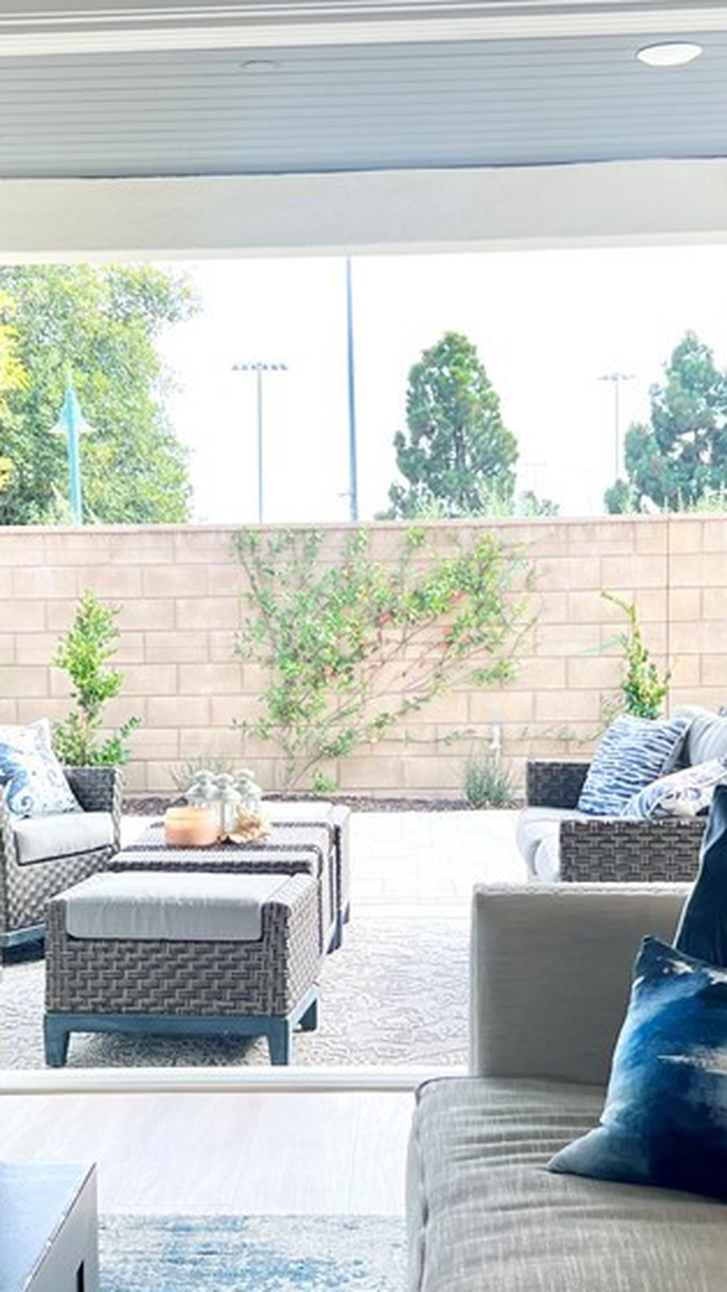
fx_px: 1782
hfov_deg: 23.1
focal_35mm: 52
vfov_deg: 39.7
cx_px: 324
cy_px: 764
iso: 50
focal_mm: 5.7
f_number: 1.5
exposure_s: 1/374
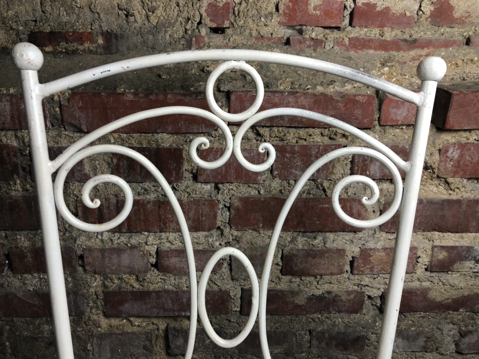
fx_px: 387
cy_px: 180
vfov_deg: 49.7
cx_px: 240
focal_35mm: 28
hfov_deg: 63.4
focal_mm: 4
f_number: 1.8
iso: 25
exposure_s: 1/33
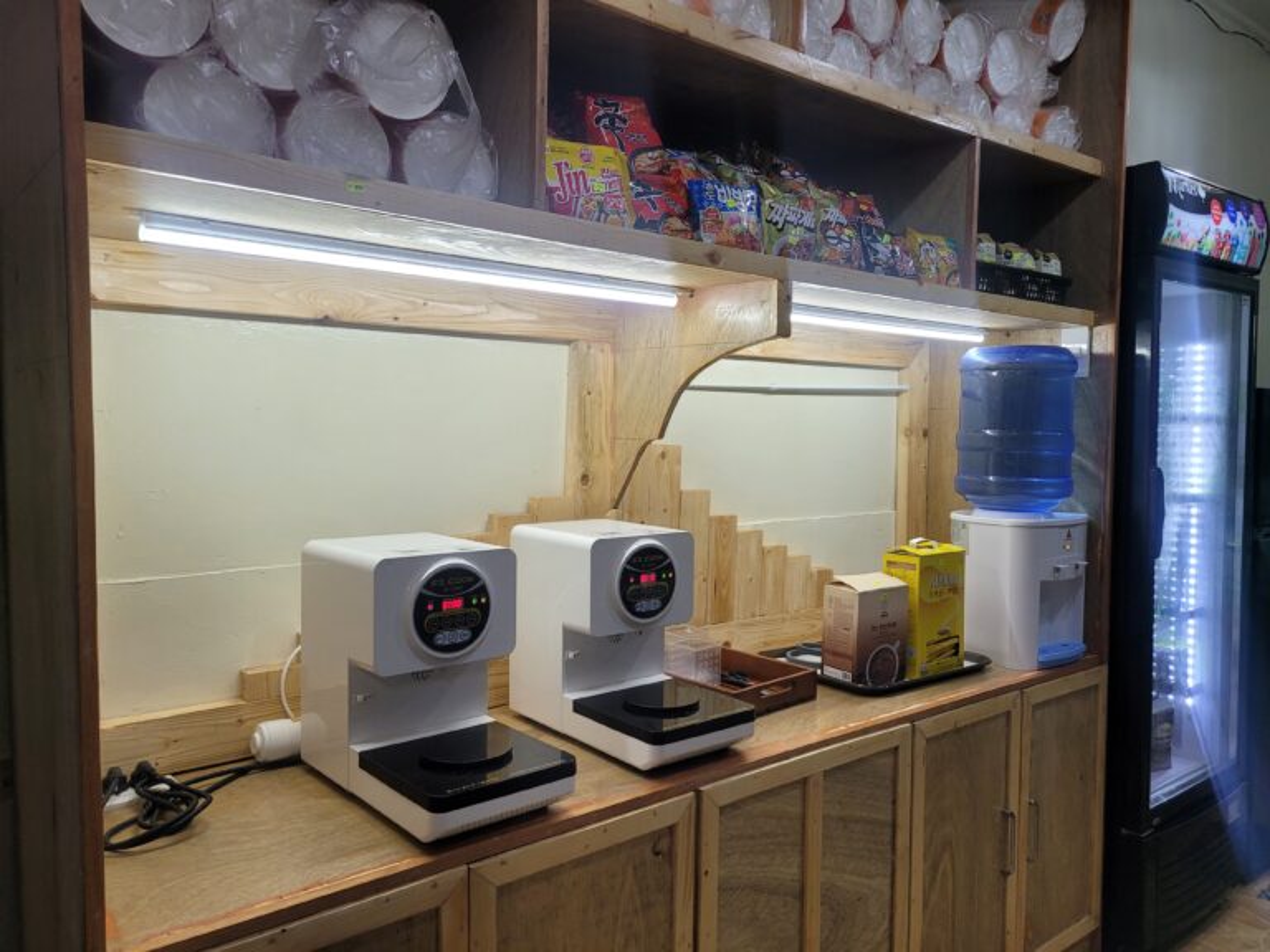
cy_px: 476
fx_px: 954
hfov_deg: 67.3
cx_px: 635
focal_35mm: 26
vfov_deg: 53.1
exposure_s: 1/120
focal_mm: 5.4
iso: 100
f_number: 1.8
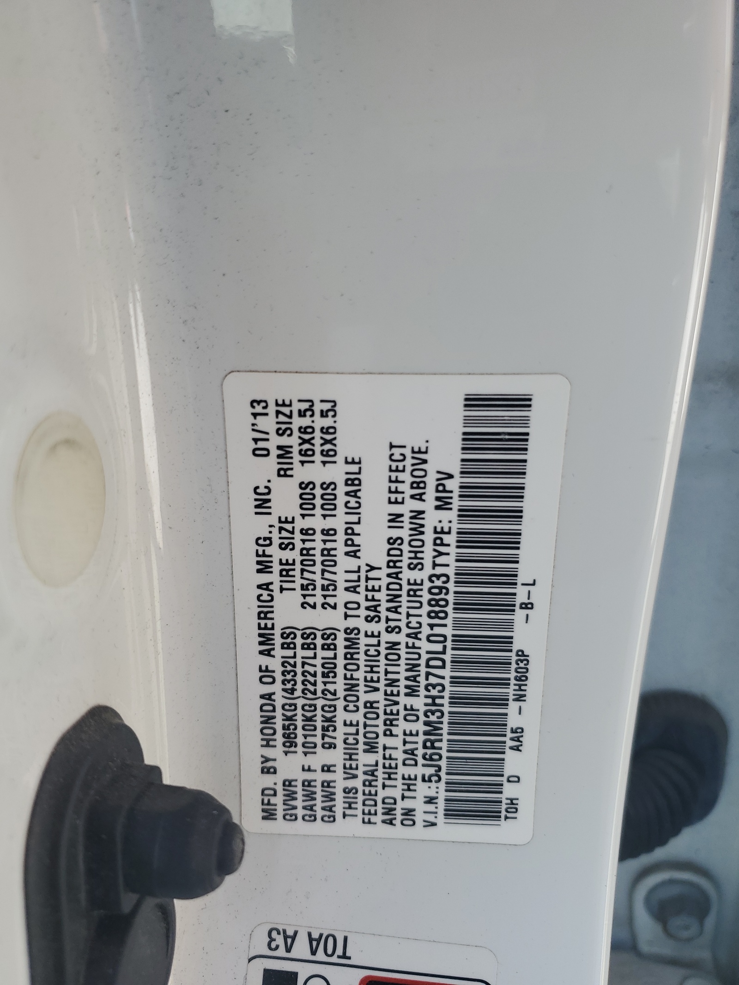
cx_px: 370
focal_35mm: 26
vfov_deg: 67.3
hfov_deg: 53.1
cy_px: 492
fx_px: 740
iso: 50
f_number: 1.5
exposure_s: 1/263
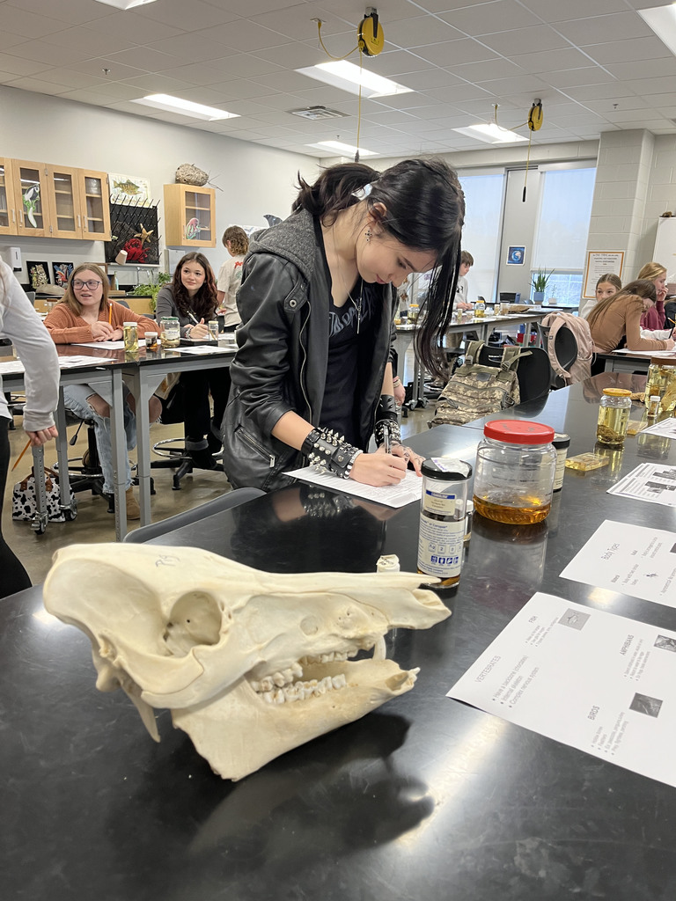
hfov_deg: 53.1
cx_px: 338
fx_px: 677
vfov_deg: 67.3
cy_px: 450
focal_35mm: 26
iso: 80
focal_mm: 5.1
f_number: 1.6
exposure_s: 1/60
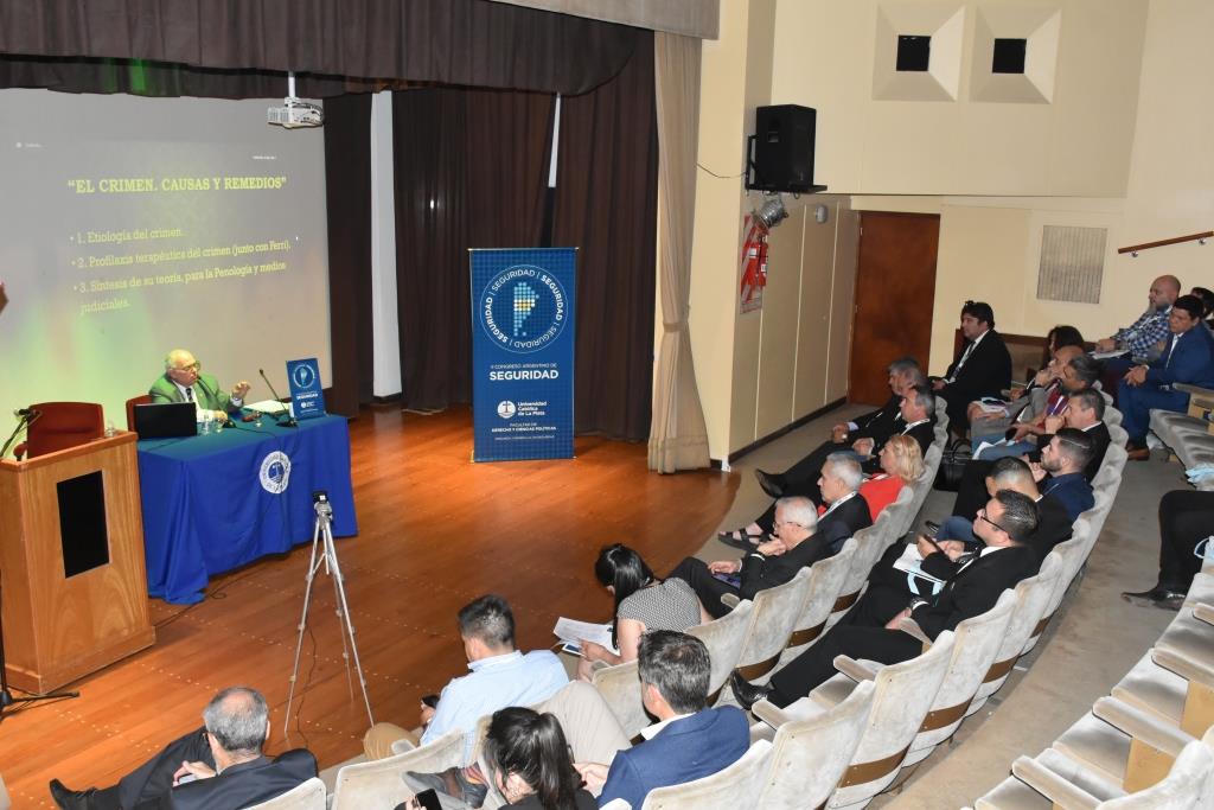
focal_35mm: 34
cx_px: 607
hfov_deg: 55.1
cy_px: 405
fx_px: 1164
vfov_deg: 38.4
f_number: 7.1
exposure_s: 1/60
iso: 3200
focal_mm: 23
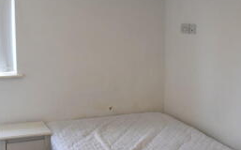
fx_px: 335
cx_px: 99
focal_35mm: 51
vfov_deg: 25.3
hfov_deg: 39.5
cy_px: 75
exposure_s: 1/100
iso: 400
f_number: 5
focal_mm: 18
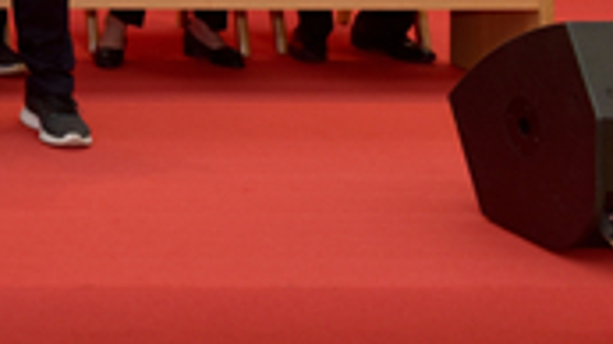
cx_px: -556
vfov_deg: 11.1
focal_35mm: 99
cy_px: -349
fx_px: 1608
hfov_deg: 16.9
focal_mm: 24
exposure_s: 1/60
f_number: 5.6
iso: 320
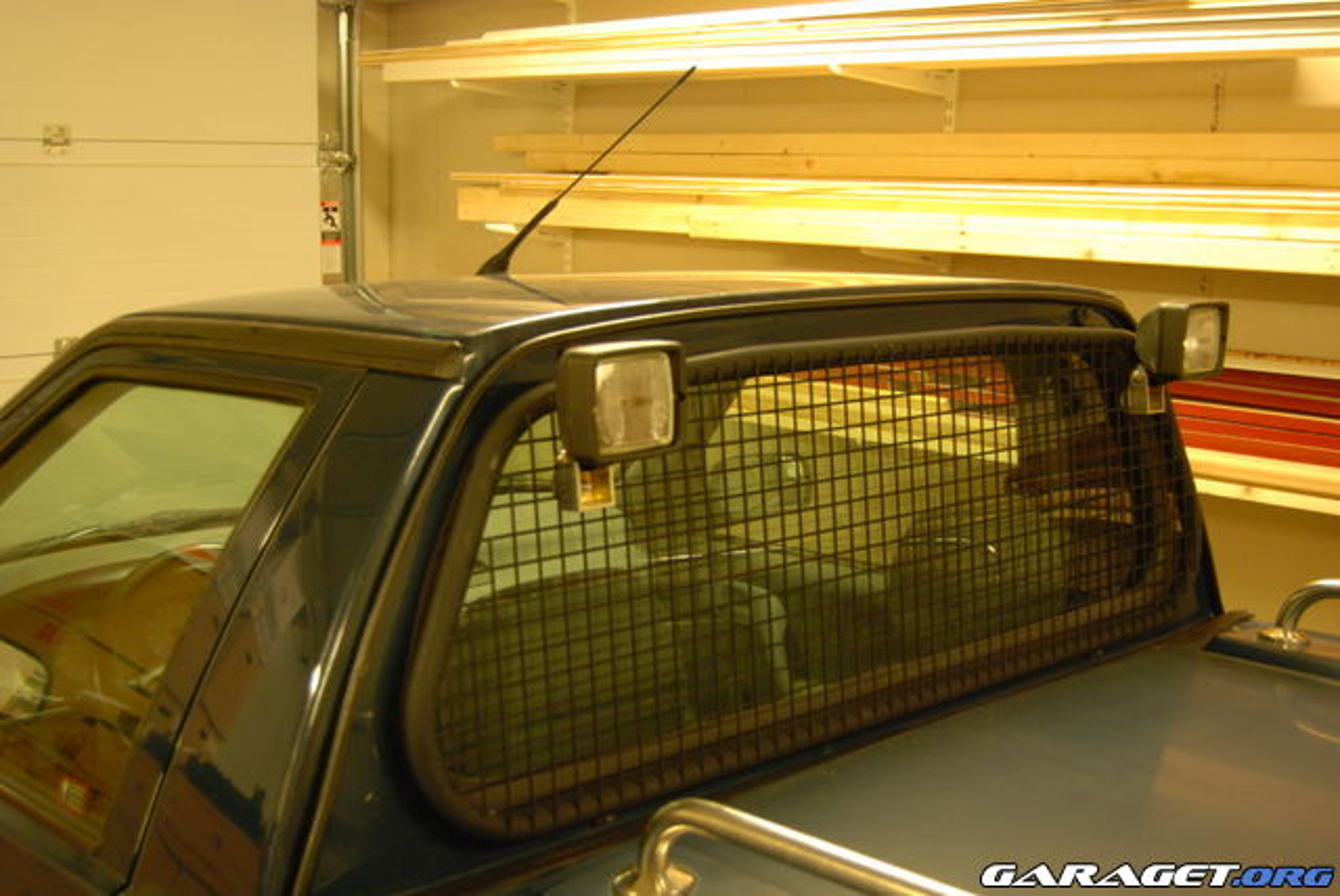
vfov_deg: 29.9
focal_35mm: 45
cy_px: 448
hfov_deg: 43.6
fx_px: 1676
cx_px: 670
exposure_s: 1/15
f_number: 4.5
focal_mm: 30
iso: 800
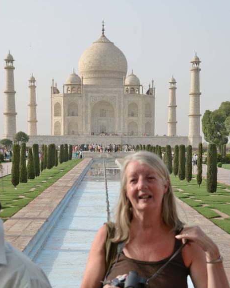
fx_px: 579
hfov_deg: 22.5
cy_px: 156
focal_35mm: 68
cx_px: 115
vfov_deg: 27.9
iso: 100
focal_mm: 40
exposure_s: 1/250
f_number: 8
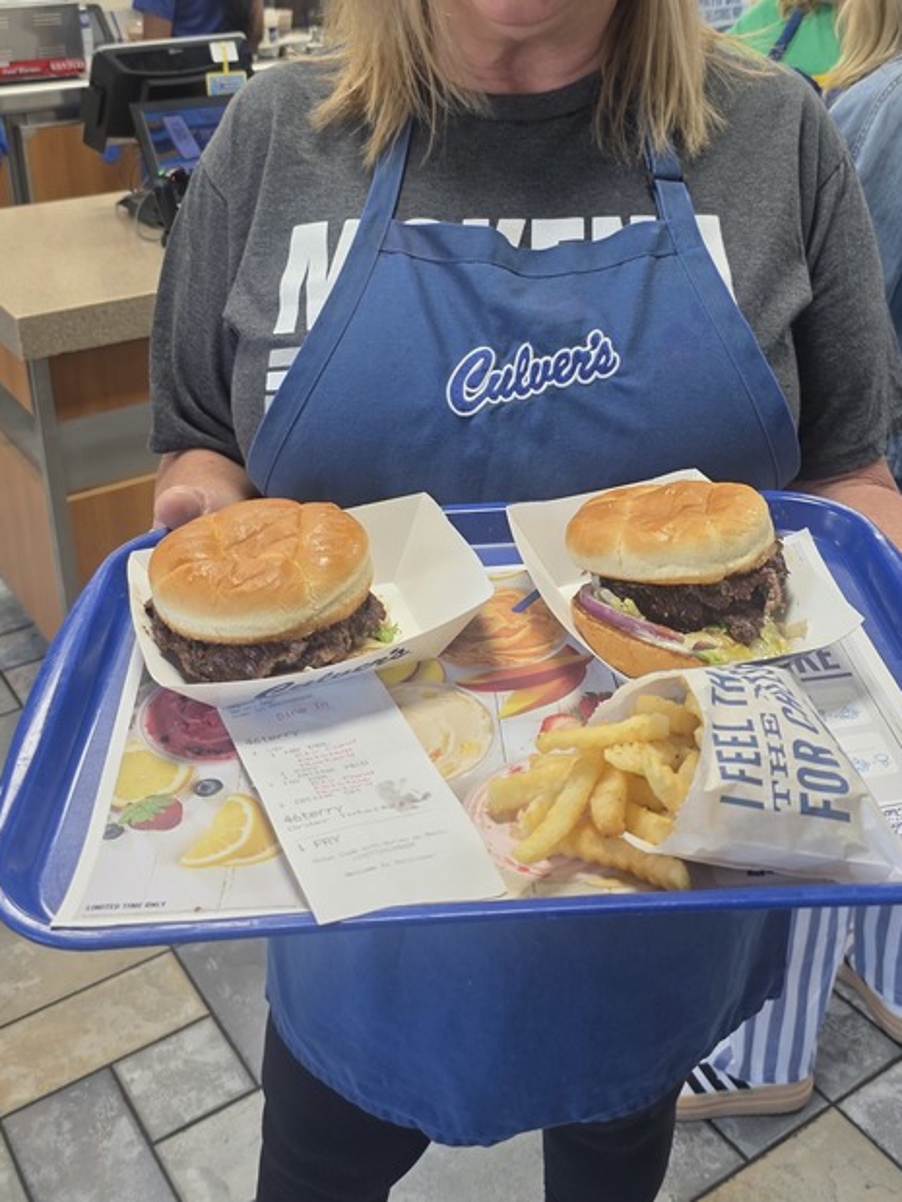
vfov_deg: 48.0
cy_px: 386
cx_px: 483
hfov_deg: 37.7
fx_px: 1320
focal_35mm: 38
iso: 100
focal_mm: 6.3
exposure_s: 1/120
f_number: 1.7
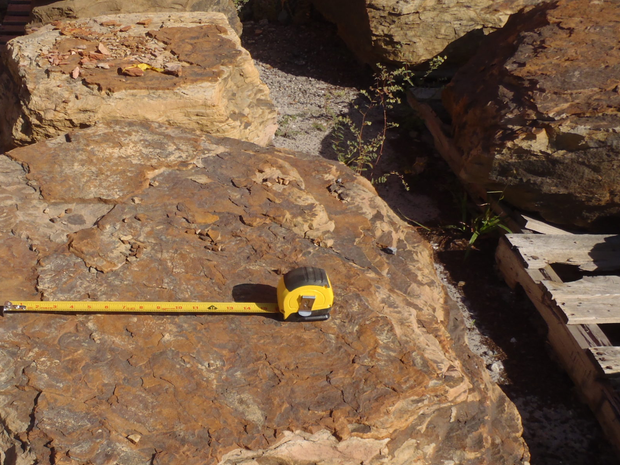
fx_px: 806
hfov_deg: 41.5
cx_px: 208
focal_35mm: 45
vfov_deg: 31.6
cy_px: 349
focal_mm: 5
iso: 80
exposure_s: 1/1000
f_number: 3.9
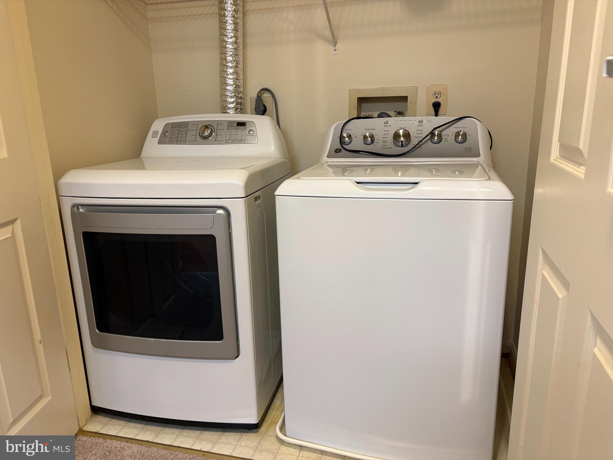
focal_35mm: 26
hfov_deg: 67.3
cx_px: 306
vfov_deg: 53.1
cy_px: 230
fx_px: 460
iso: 250
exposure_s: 1/60
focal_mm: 5.96
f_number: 1.6
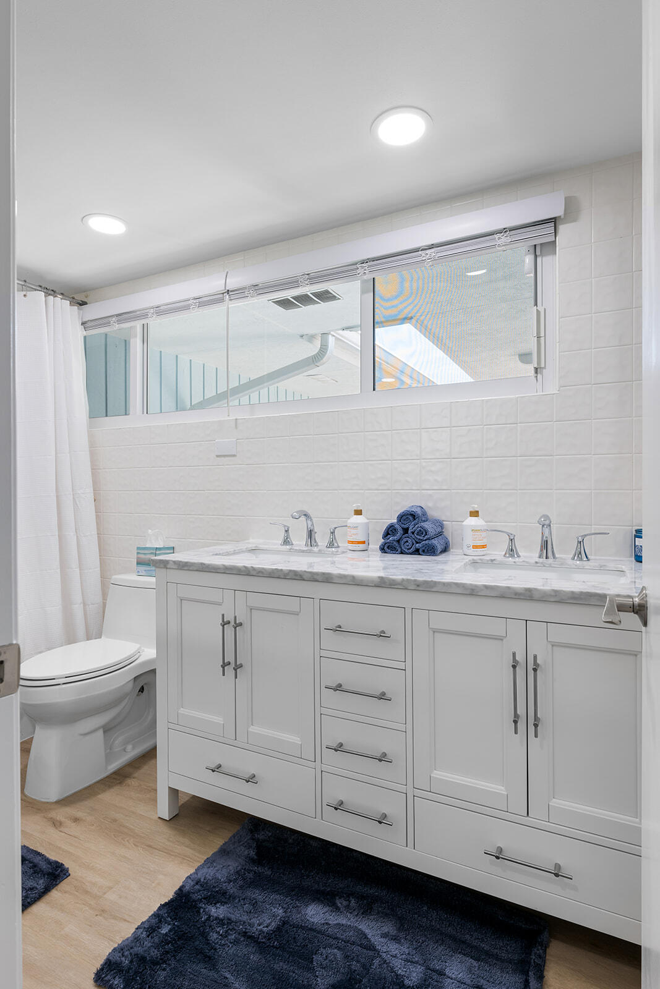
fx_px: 522
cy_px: 494
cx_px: 330
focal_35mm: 19
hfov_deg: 64.6
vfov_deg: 86.9
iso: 400
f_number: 8
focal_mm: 19
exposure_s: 1/30
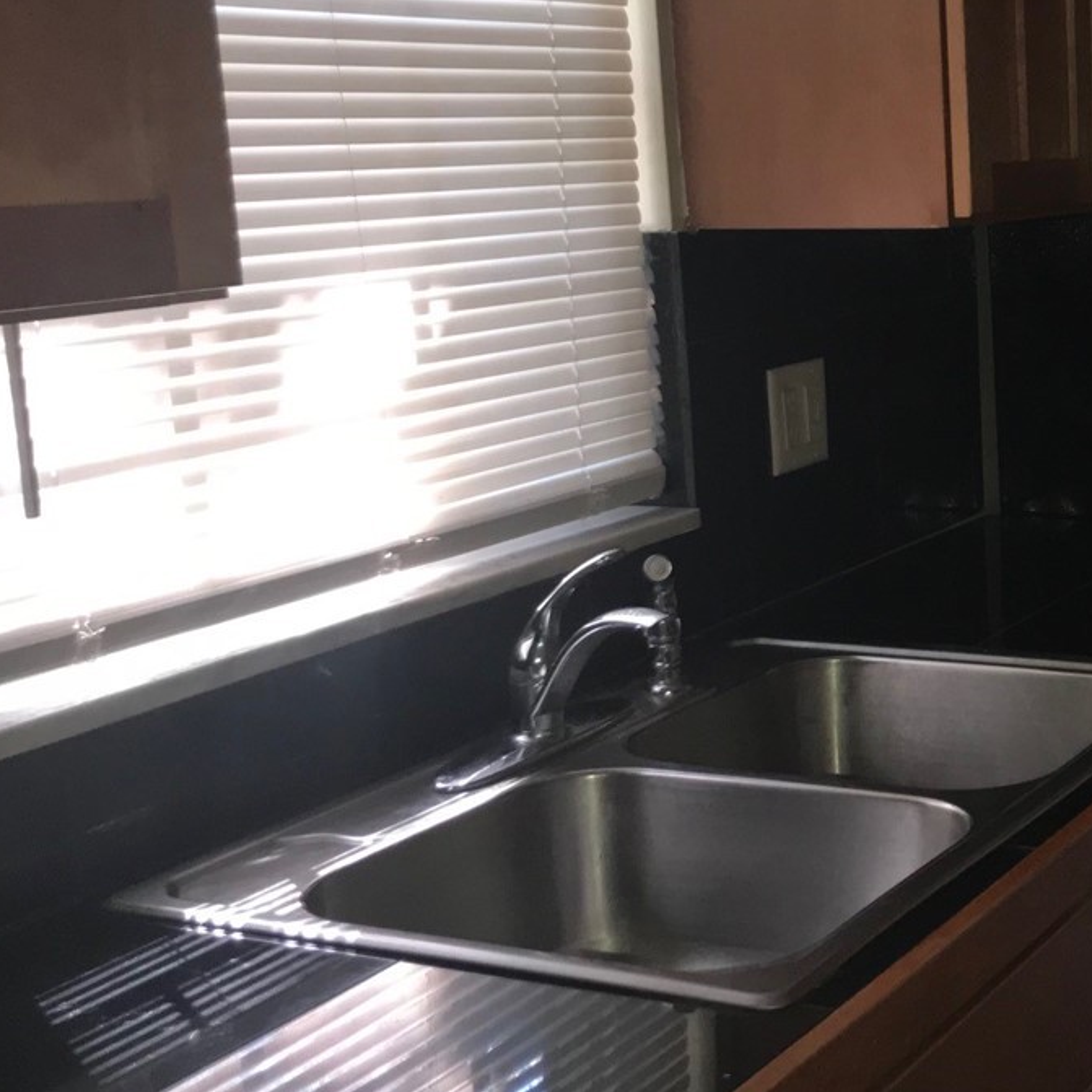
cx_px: 1152
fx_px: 2106
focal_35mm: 59
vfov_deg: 29.1
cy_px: 558
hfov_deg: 27.0
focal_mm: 3.99
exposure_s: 1/30
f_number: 1.8
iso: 64
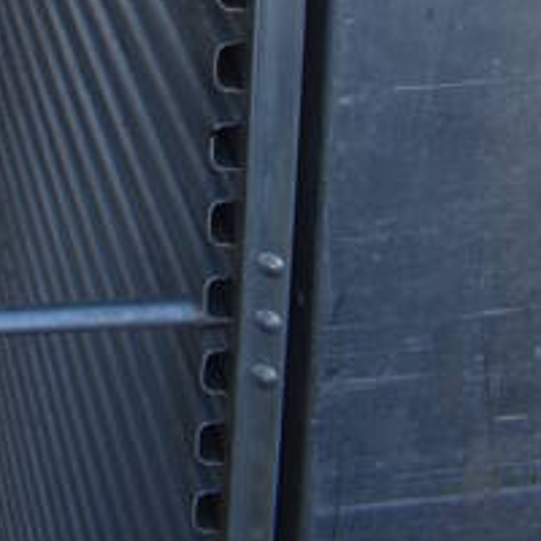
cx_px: -270
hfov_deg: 15.3
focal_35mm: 105
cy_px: -596
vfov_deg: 13.7
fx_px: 1857
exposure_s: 1/250
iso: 200
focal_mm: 18
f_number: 6.3
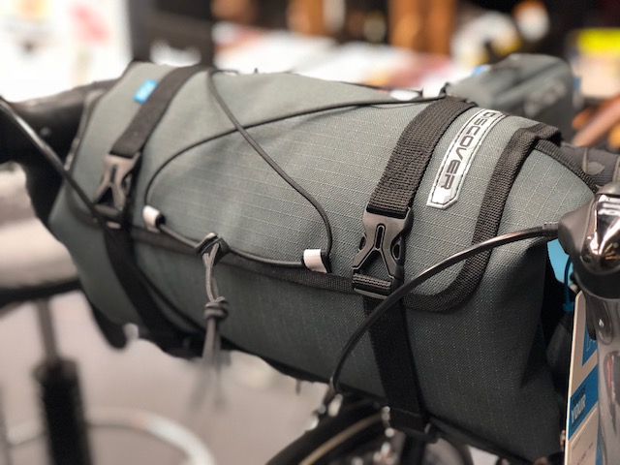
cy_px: 232
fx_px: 931
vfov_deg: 28.0
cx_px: 310
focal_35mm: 52
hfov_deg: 36.8
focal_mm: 6
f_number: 2.4
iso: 500
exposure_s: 1/40
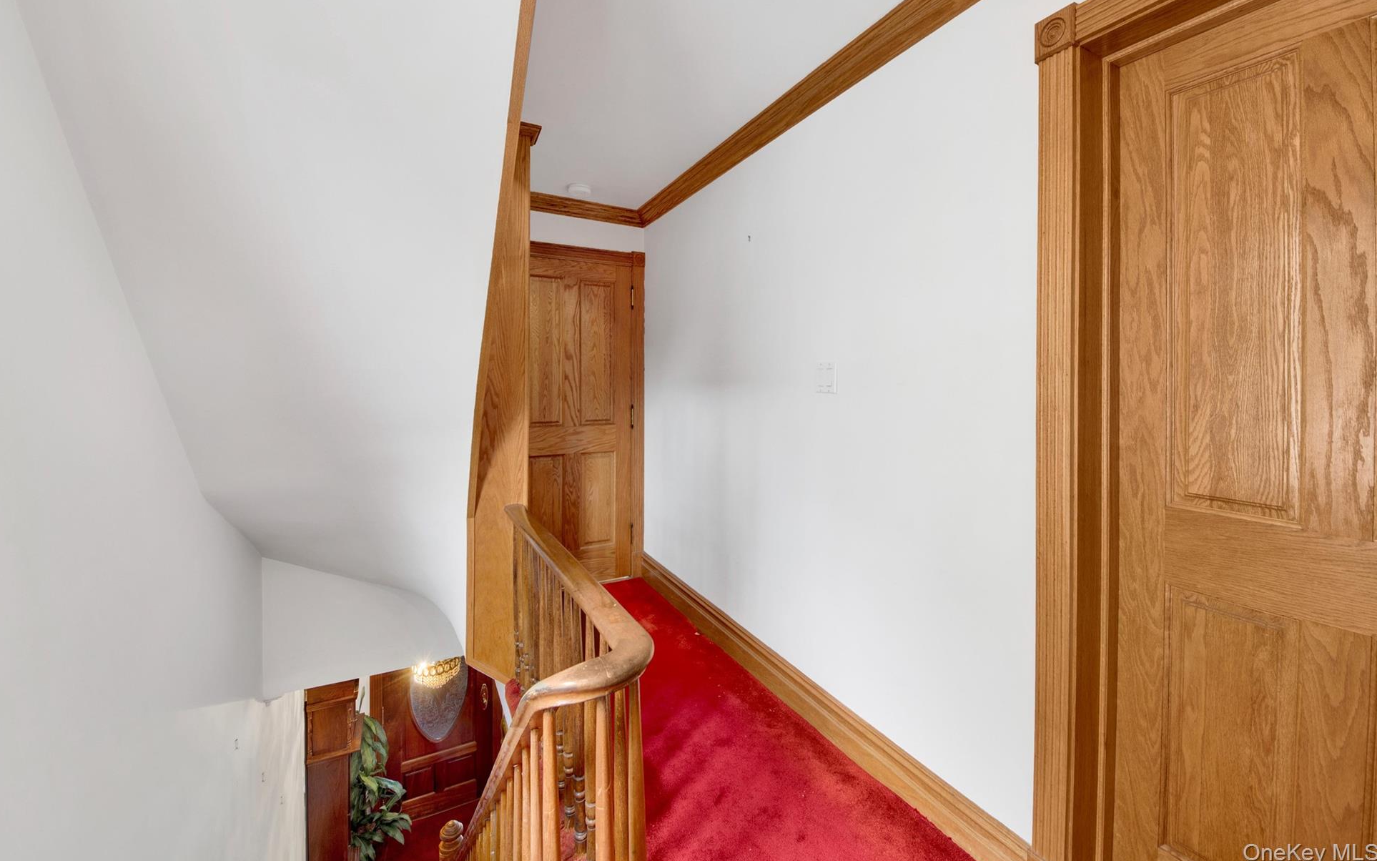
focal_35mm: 13
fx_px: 488
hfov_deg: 109.3
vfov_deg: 82.5
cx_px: 656
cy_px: 382
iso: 100
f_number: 8
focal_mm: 8
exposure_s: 1/3
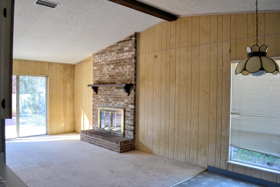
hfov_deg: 67.4
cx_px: 140
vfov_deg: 47.9
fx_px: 210
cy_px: 94
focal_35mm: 27
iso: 400
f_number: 4.5
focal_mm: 18
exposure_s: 1/80
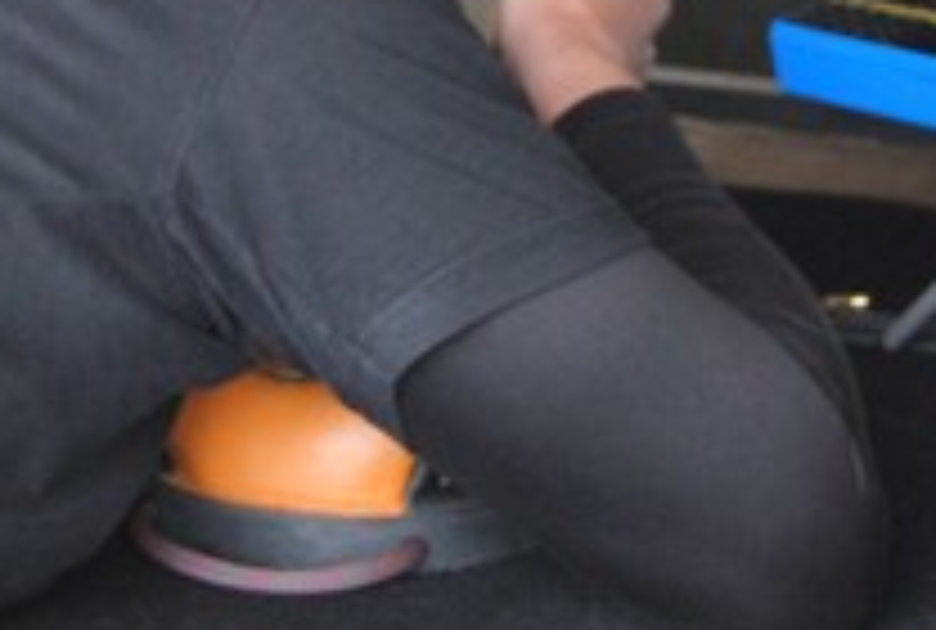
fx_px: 4665
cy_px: -155
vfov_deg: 7.6
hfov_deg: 11.5
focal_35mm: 179
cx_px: 414
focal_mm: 31
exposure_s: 1/80
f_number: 4.5
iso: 200
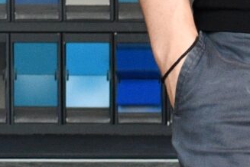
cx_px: 659
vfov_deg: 1.7
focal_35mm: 823
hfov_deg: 2.5
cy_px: -452
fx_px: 5715
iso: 800
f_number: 4.5
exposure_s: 1/160
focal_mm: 70
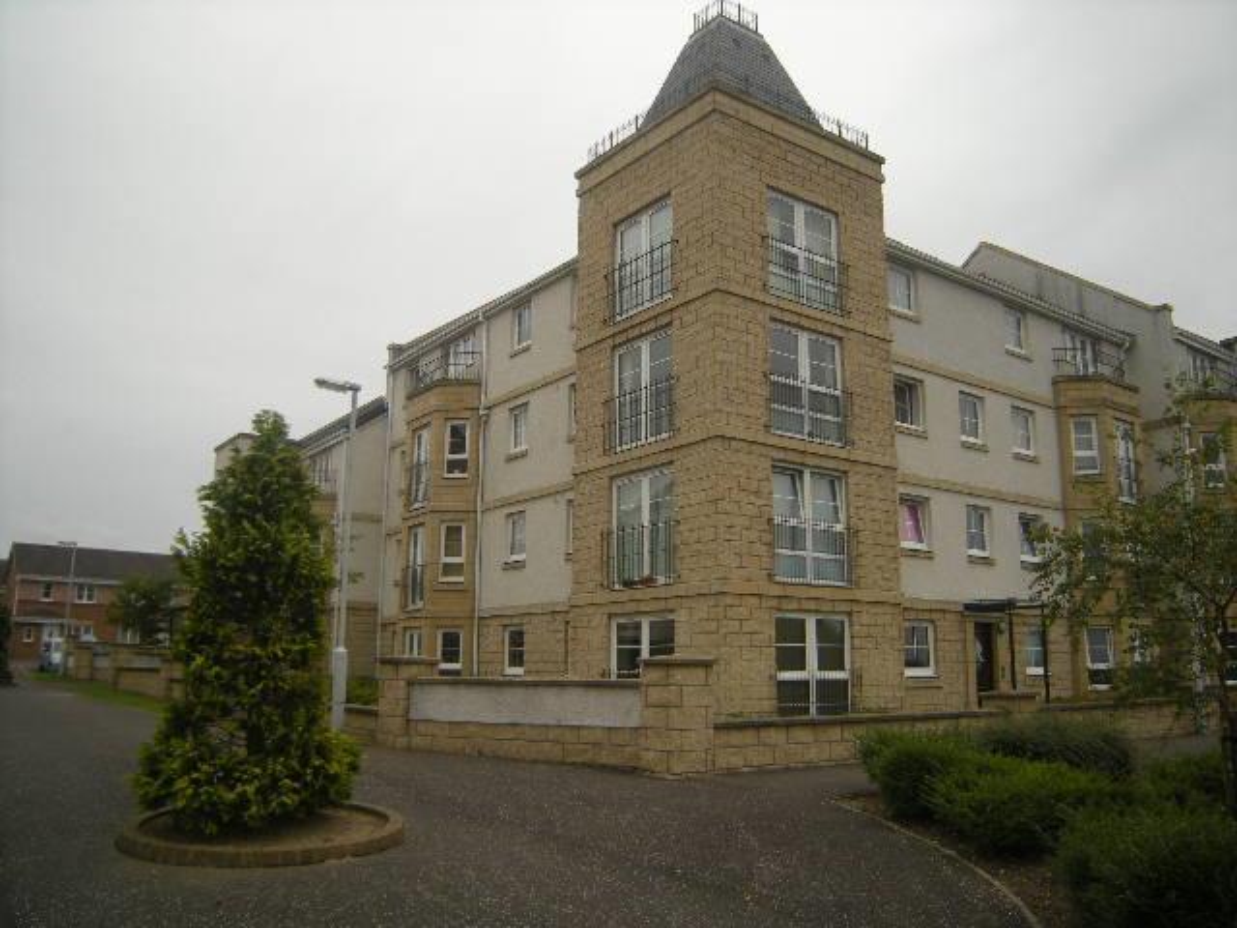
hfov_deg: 63.4
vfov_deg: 49.7
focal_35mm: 28
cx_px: 618
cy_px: 464
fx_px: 1001
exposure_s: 1/165
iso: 91
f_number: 5.6
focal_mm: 4.7
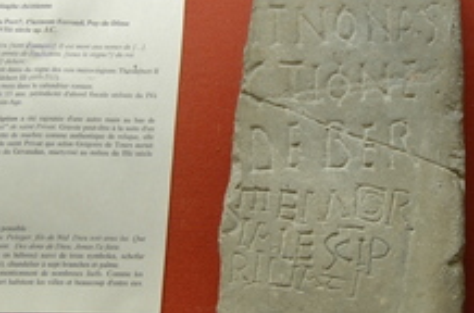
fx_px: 1273
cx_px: 404
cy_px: 128
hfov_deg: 20.7
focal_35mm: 97
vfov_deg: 14.0
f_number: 4.2
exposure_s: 1/40
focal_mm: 32
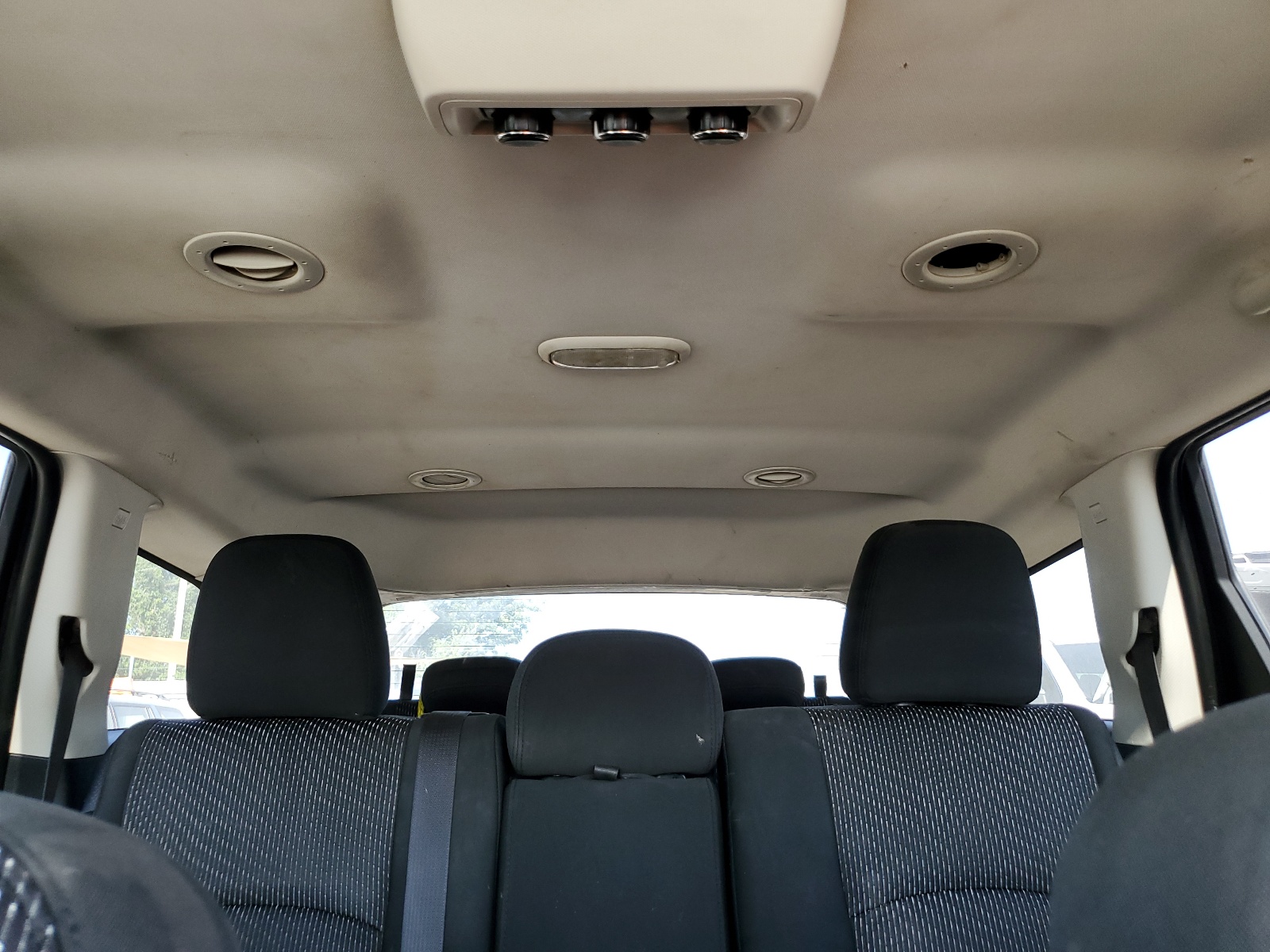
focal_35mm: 26
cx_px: 635
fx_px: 954
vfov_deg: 53.1
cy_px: 476
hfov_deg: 67.3
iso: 74
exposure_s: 1/120
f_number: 1.5
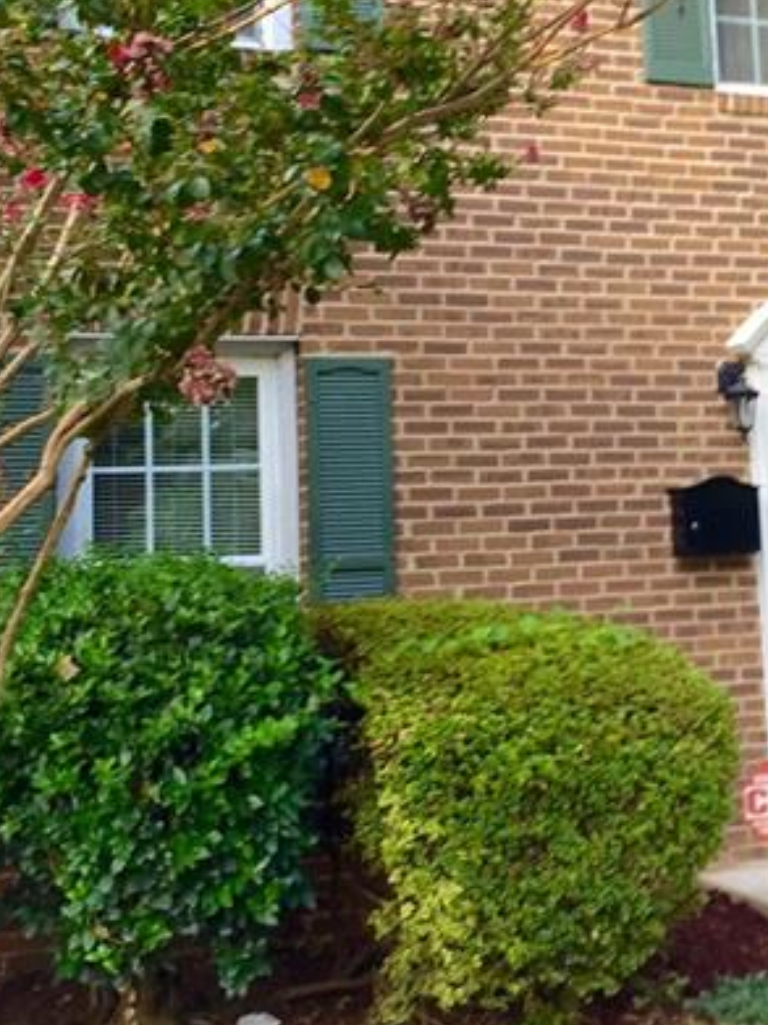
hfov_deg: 25.1
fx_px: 1687
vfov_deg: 33.6
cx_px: 634
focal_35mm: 57
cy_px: 362
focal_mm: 4.15
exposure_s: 1/60
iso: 40
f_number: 2.2
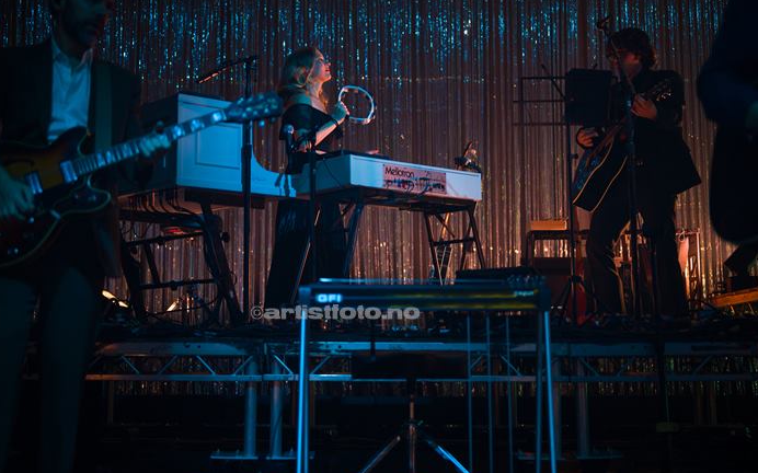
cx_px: 367
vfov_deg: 24.4
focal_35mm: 53
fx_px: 1095
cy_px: 223
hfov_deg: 38.2
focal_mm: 50
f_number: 1.8
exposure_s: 1/320
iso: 250
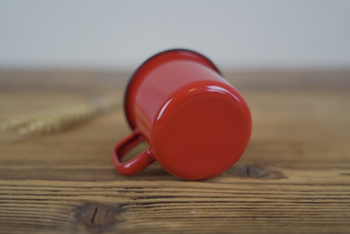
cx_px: 175
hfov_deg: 39.6
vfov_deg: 27.0
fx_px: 486
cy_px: 117
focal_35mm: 50
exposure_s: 1/160
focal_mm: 50
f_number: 1.8
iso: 200
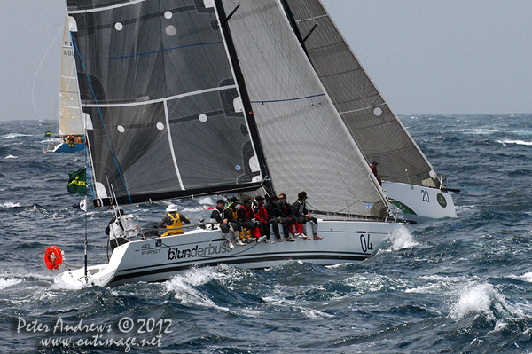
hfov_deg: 7.6
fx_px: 3987
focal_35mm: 270
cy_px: 177
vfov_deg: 5.1
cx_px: 266
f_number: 7.6
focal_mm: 180
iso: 400
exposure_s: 1/1000
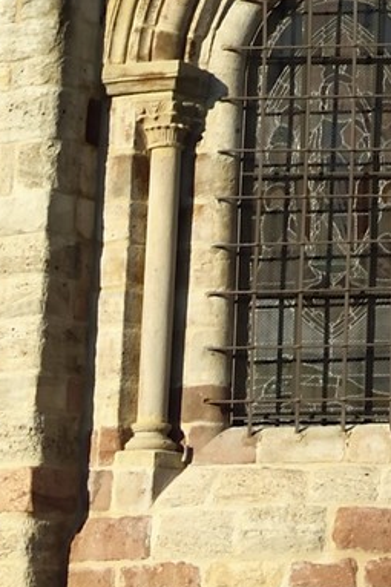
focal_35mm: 264
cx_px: 615
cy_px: -945
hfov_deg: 5.2
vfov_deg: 7.2
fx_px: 4305
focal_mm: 42
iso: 200
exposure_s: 1/250
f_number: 13
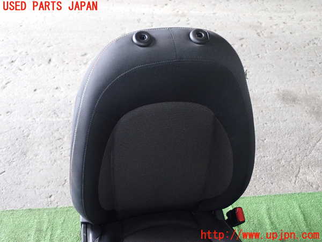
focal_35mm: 38
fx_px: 353
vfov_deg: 37.7
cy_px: 121
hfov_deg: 49.0
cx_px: 161
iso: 400
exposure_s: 1/40
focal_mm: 6.83
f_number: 2.7
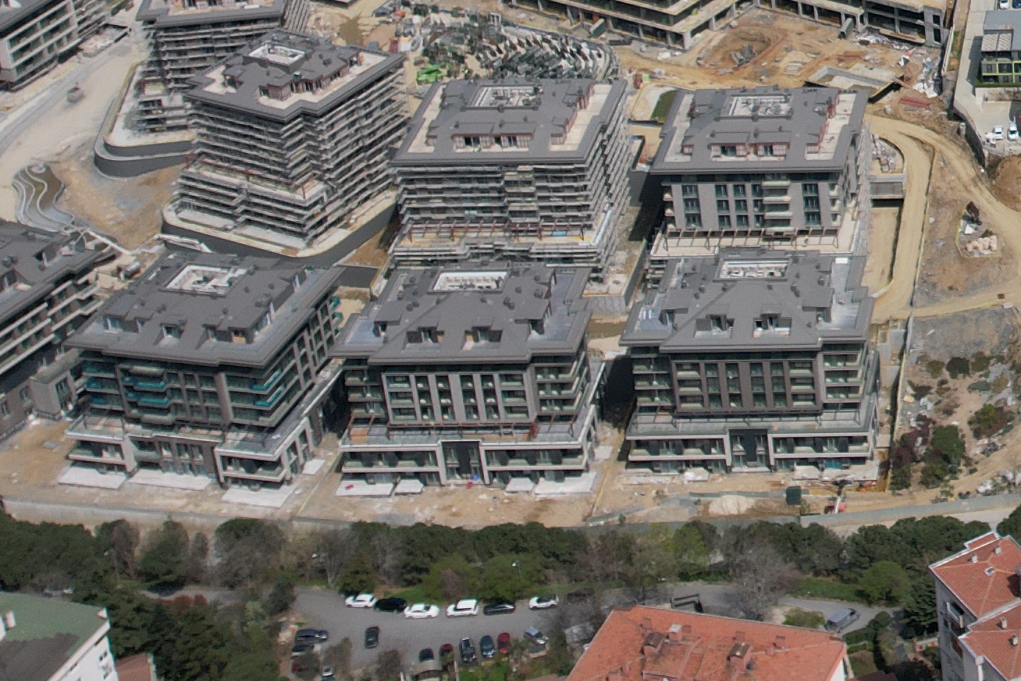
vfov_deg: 16.0
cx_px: 1356
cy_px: -150
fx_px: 2326
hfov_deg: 22.0
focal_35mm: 82
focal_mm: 8.38
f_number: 2.8
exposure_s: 1/1000
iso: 120
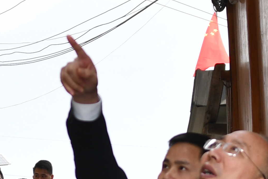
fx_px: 1697
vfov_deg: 6.0
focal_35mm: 228
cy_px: 111
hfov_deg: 9.0
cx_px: 90
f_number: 4
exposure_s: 1/250
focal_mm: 28
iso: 100
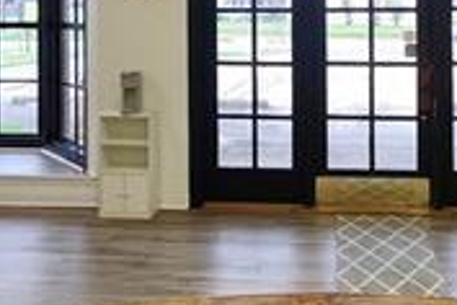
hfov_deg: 39.8
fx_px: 622
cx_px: 310
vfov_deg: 26.2
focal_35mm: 49
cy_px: 5
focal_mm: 2.2
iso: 100
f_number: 2.2
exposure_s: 1/60
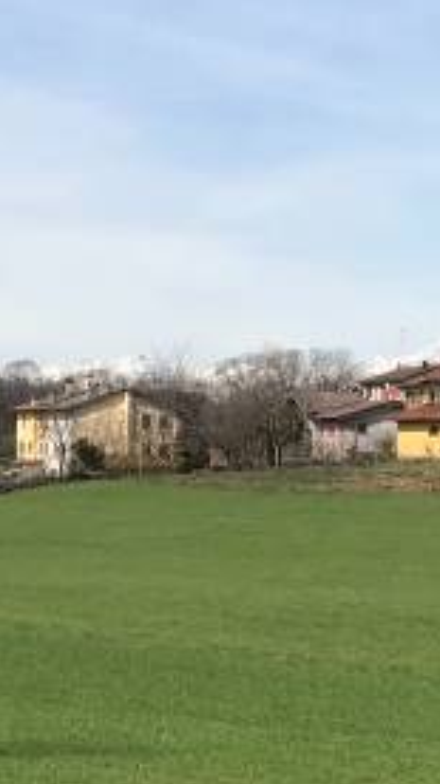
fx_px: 2347
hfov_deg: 10.3
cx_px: -236
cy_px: 378
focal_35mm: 113
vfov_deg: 19.0
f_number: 1.8
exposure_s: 1/3300
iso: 20
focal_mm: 3.99
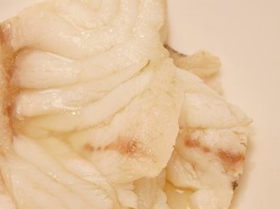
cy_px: 113
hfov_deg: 25.6
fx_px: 615
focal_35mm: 76
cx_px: 103
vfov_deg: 19.4
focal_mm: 20
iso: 200
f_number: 4.6
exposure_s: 1/60
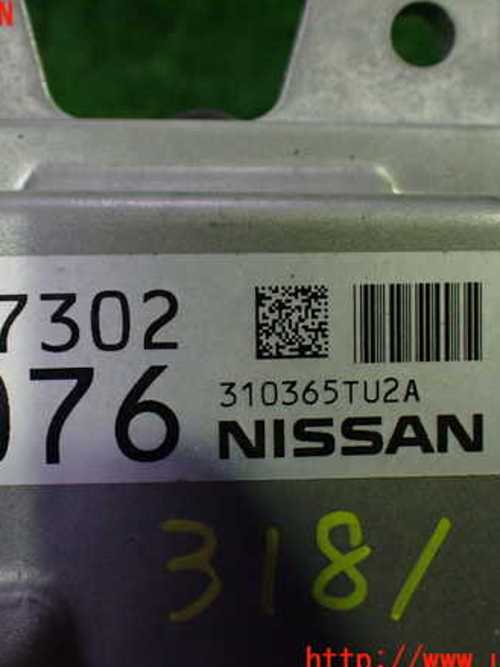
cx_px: 193
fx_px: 790
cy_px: 339
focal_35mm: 41
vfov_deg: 45.8
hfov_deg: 35.0
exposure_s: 1/125
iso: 800
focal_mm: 5.4
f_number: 2.3
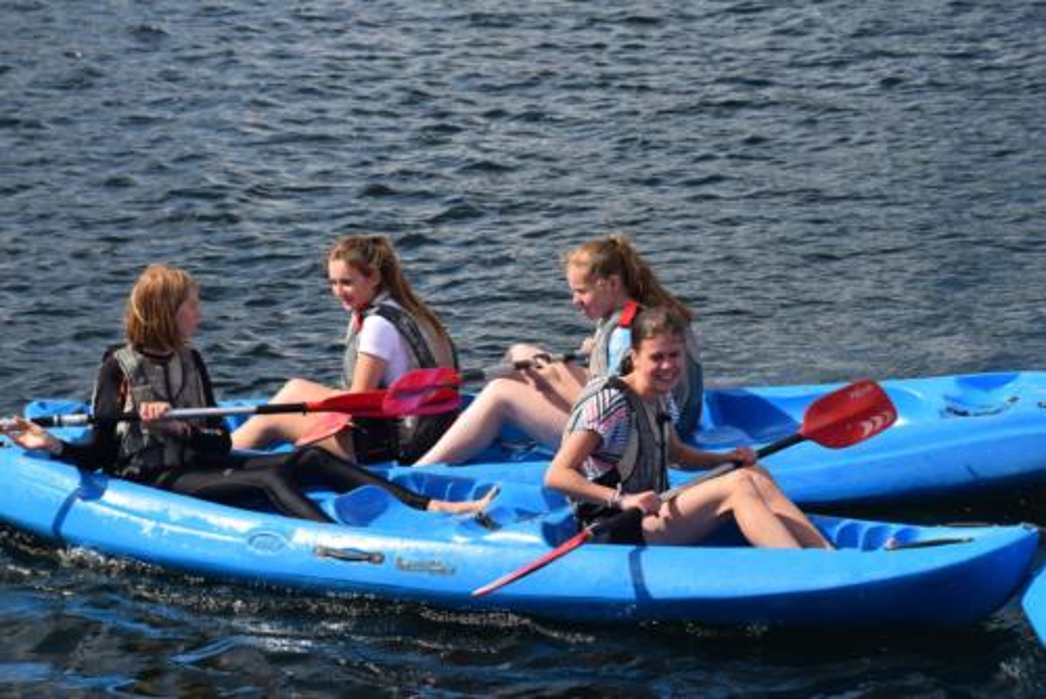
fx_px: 3489
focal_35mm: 120
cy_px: 350
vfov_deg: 11.4
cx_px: 523
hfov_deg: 17.1
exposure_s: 1/500
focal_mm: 80
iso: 200
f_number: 11
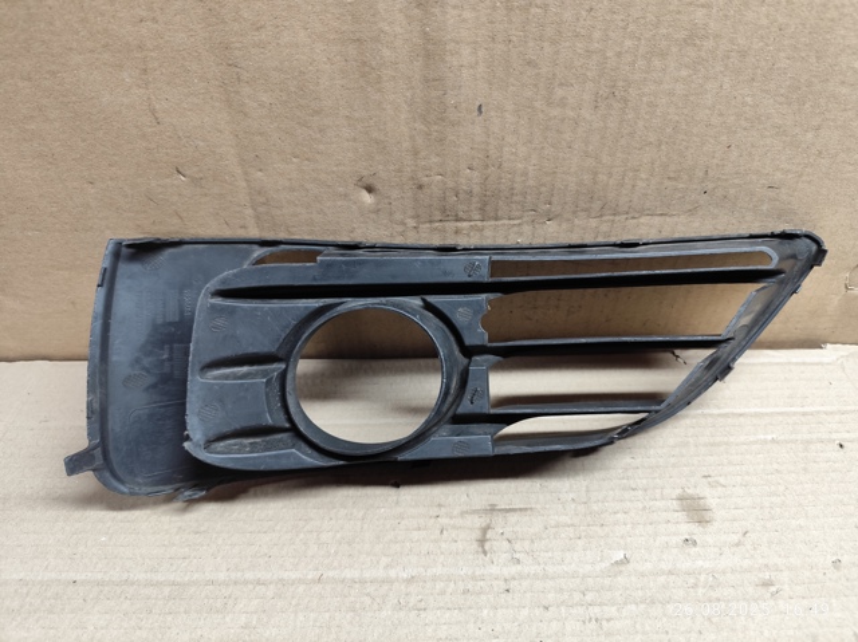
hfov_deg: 74.0
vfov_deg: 58.8
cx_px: 429
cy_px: 321
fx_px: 570
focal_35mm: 23
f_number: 1.65
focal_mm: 6.19
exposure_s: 1/100
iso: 640
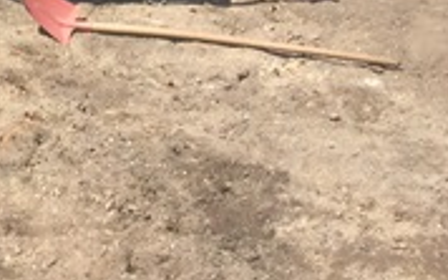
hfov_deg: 14.1
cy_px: -467
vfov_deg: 8.3
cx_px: -171
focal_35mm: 141
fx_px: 1720
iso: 32
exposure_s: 1/2053
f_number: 2.2
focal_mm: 4.15
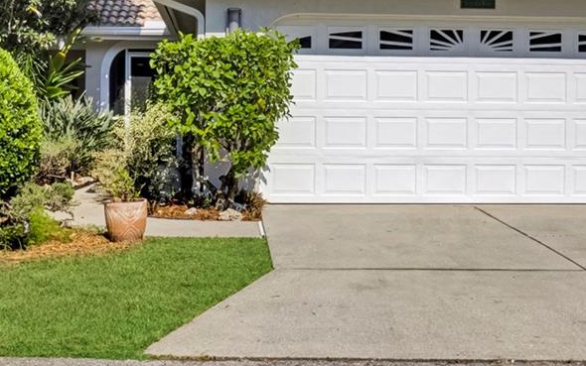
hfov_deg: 35.1
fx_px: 926
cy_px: -17
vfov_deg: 21.4
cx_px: 310
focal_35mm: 58
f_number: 16
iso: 100
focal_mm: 14
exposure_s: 1/160
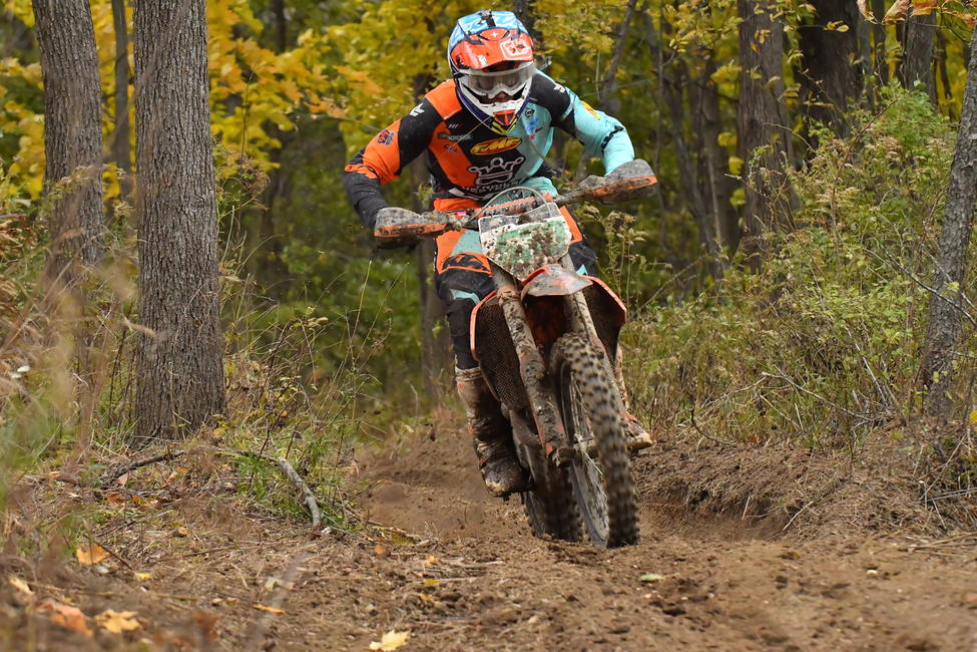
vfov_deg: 7.6
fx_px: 4885
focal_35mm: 180
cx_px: 488
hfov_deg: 11.4
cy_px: 326
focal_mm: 120
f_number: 5
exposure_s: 1/1250
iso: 2000
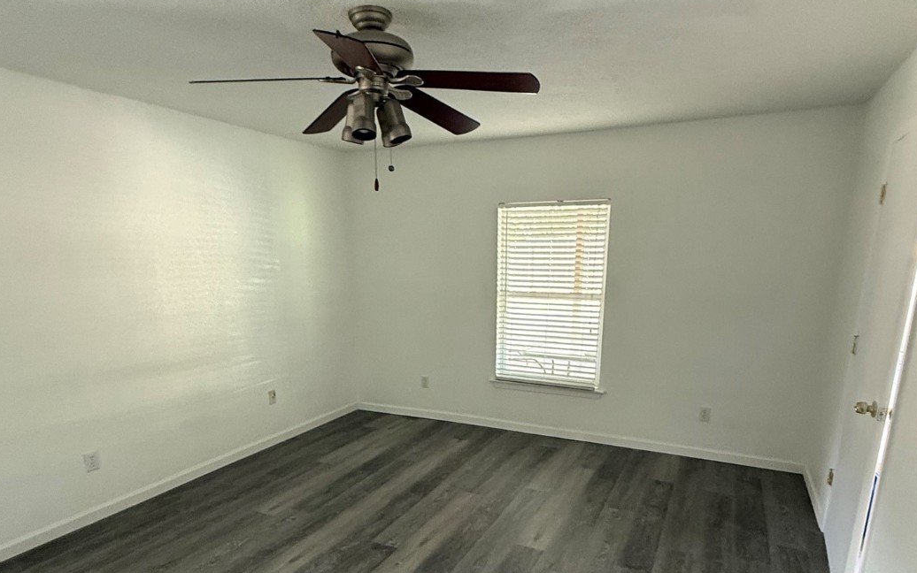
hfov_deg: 79.6
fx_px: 550
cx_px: 462
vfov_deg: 53.8
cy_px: 390
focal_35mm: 22
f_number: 2.2
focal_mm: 2.22
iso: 500
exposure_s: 1/60
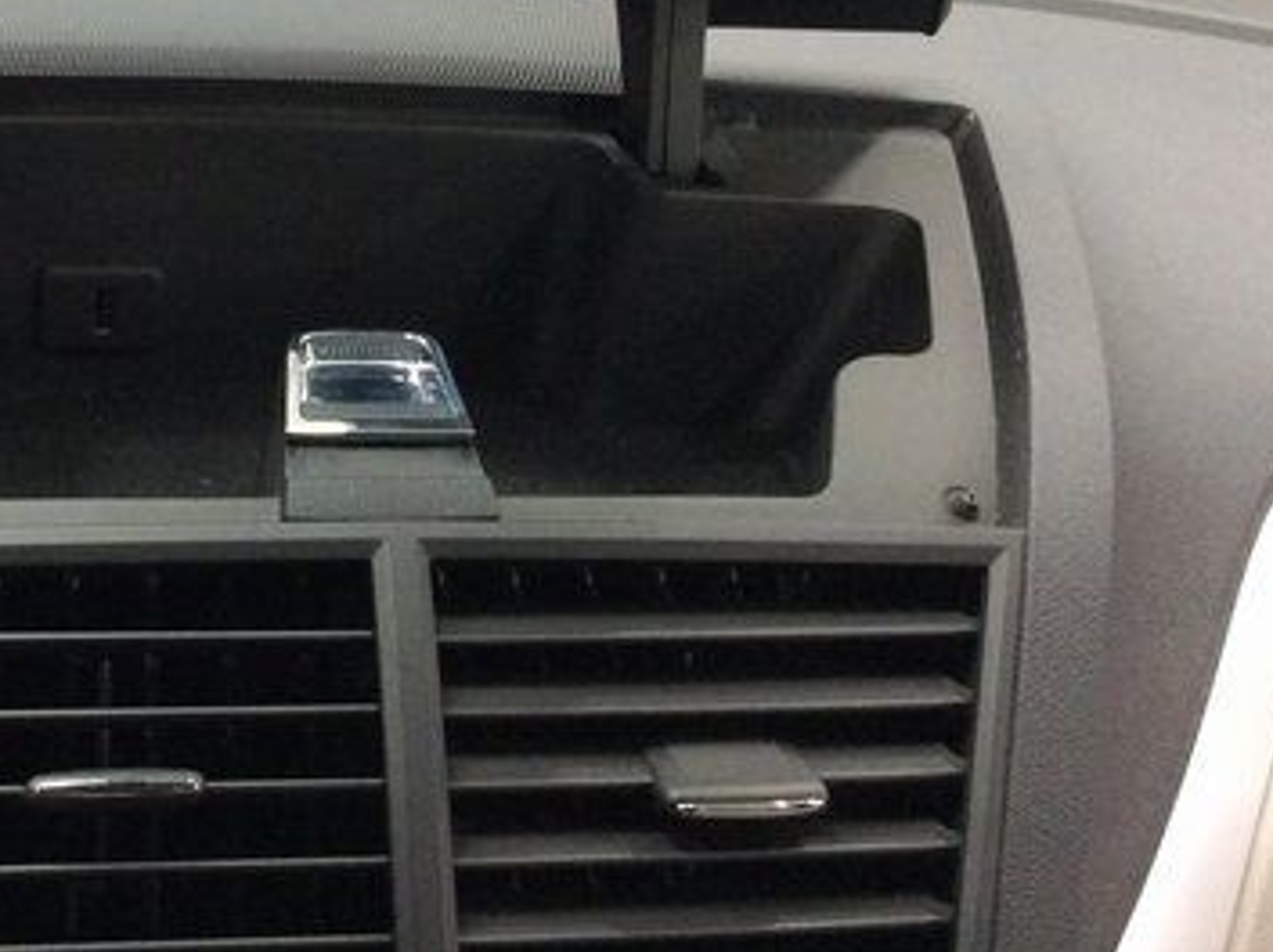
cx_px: 256
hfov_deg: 32.4
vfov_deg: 25.1
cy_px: 361
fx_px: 2131
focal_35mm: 58
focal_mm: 3.3
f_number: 2.4
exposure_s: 1/24
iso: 200
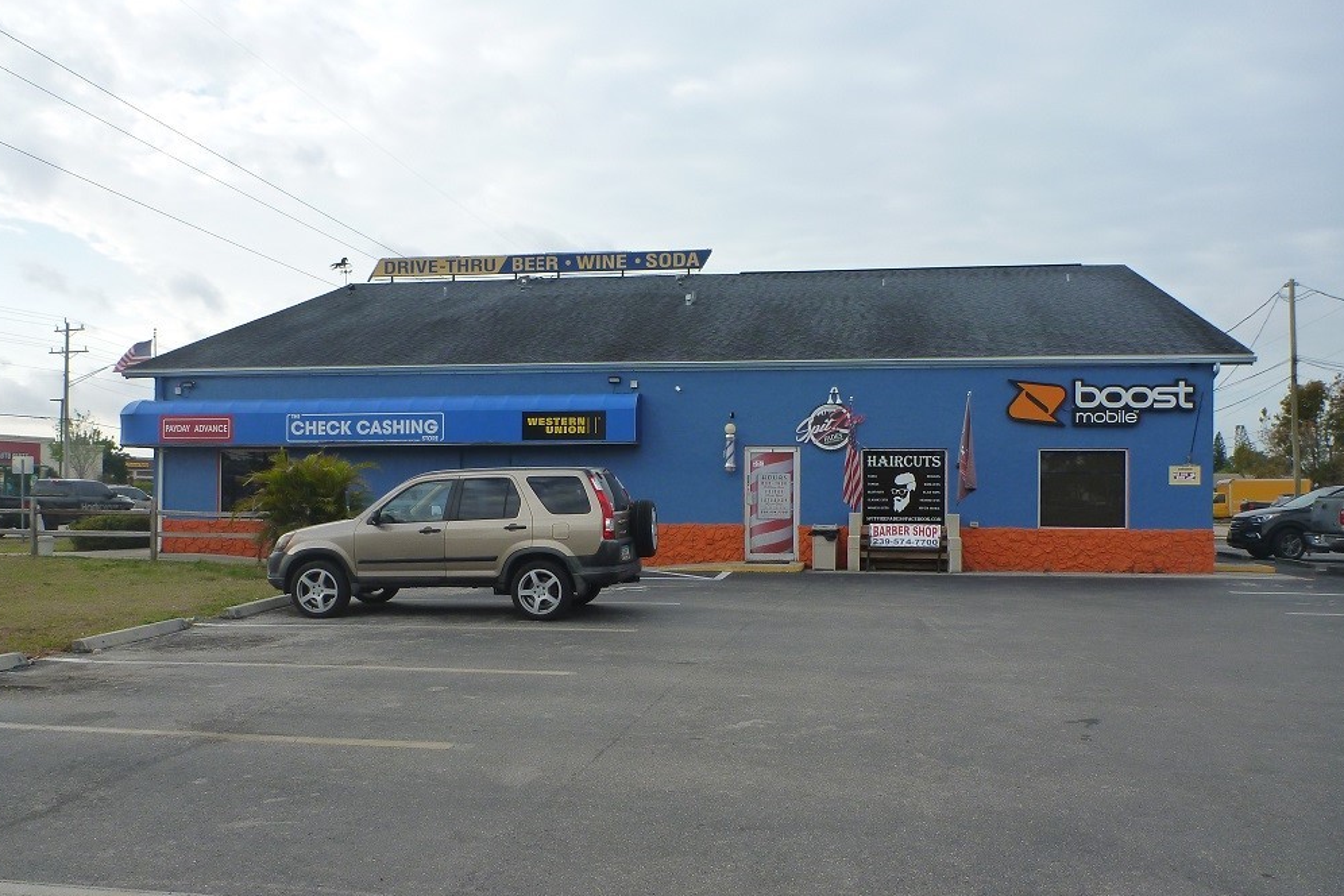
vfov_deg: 42.3
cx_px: 673
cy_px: 491
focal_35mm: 31
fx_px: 1157
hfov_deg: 60.3
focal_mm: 5.2
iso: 160
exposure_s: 1/400
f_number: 3.4
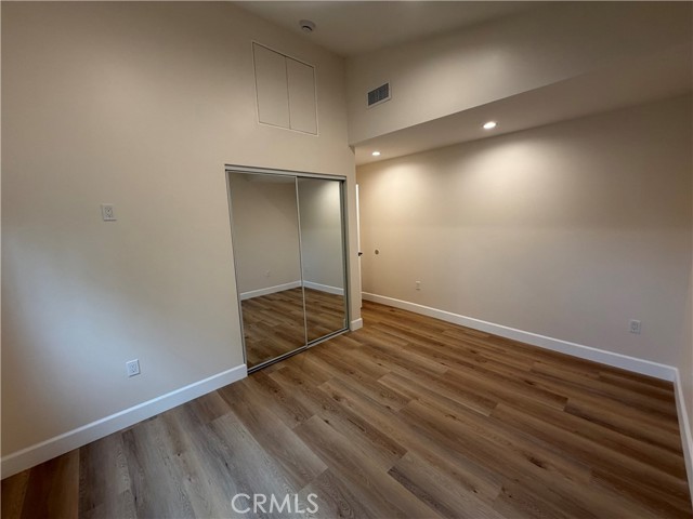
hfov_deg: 102.1
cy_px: 260
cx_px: 346
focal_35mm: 14
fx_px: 280
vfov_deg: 85.7
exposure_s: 1/120
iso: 250
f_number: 2.2
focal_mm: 2.22
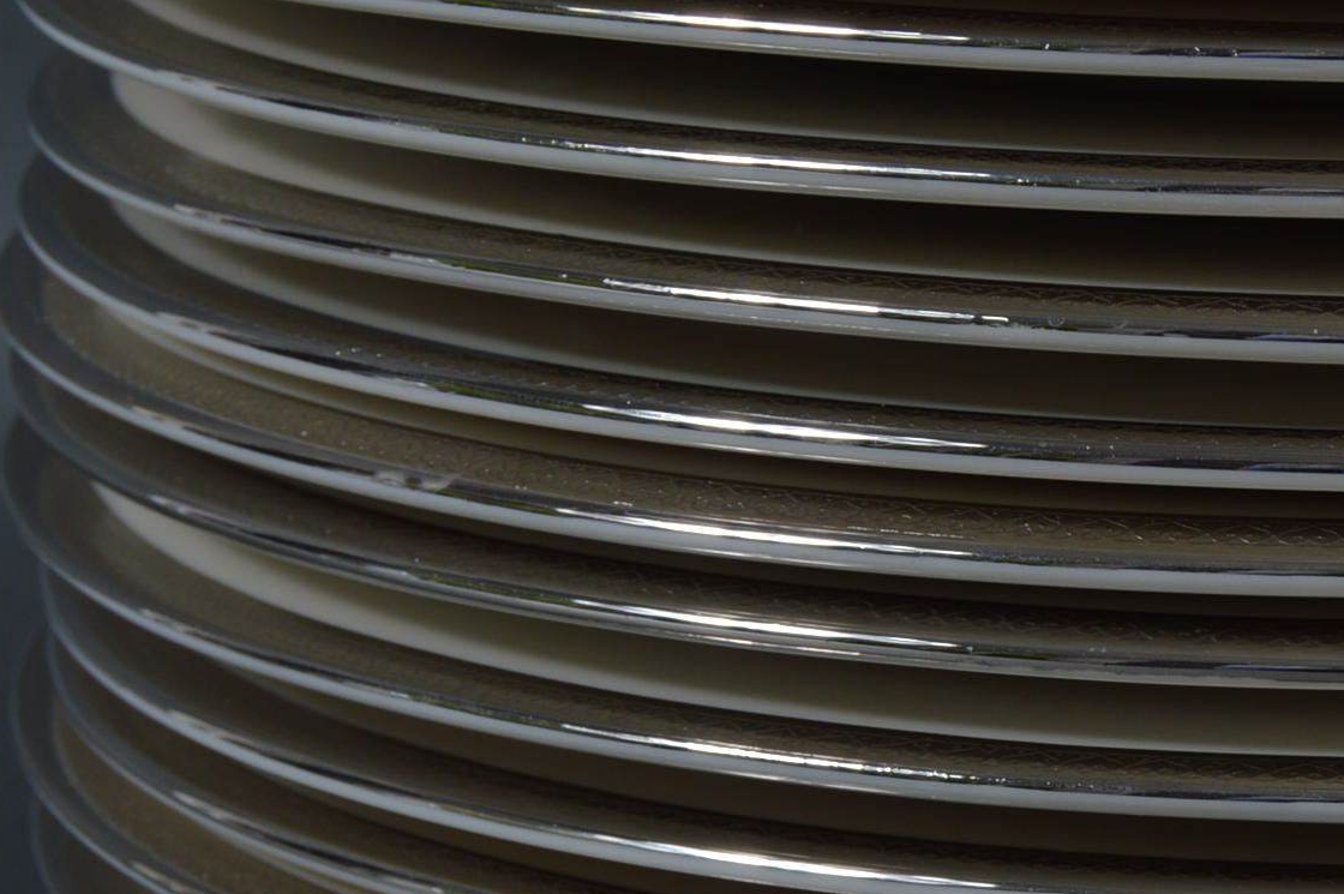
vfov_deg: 10.0
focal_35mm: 137
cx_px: 1606
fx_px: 5111
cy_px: 546
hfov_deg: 14.5
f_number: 9
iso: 100
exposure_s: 1/160
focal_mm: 34
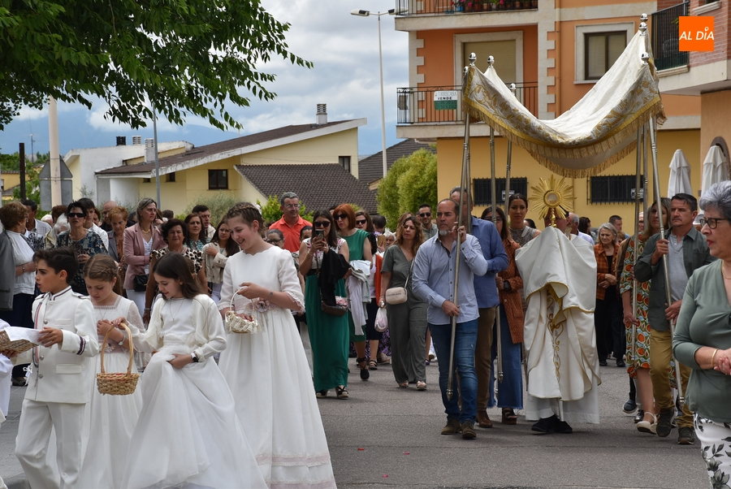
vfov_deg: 10.8
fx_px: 2591
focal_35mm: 128
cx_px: 366
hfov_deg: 16.1
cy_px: 244
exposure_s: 1/320
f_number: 9
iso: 200
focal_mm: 85
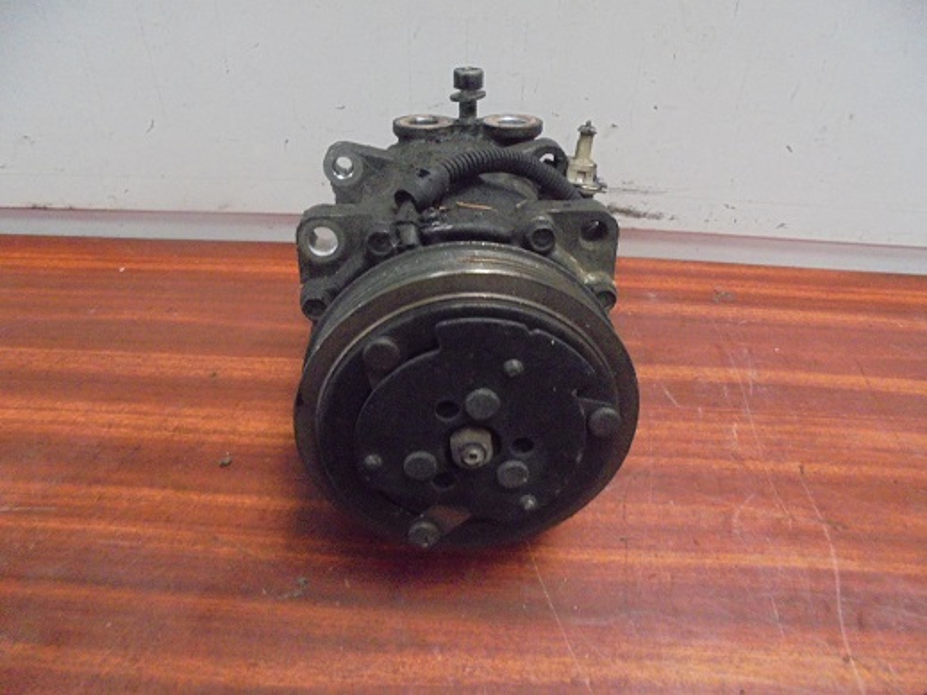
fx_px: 696
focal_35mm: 26
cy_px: 348
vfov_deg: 53.0
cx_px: 464
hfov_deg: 67.3
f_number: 3.5
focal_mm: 4.6
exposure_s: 1/8
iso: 800
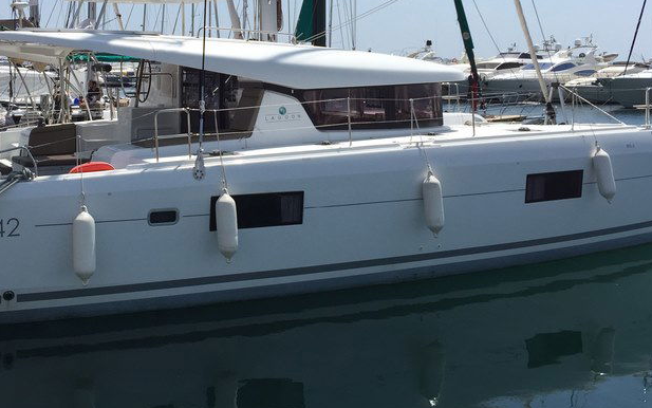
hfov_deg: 39.3
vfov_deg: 25.0
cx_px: 252
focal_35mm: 51
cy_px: 98
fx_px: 906
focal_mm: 4.15
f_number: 2.2
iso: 32
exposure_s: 1/2639
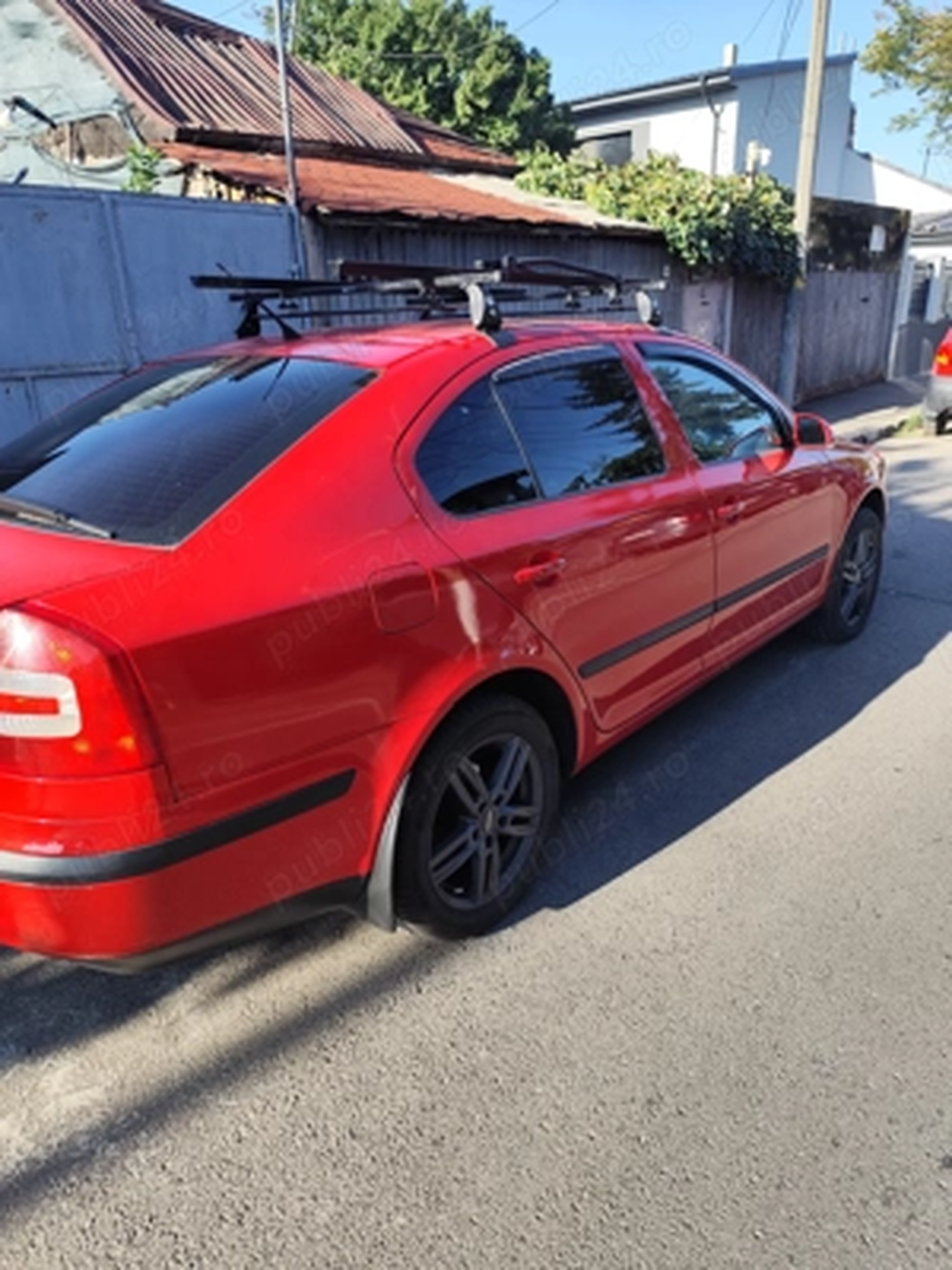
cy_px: 635
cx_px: 476
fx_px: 843
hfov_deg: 58.9
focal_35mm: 23
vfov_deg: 73.9
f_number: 1.65
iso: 50
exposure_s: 1/505
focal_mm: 6.19
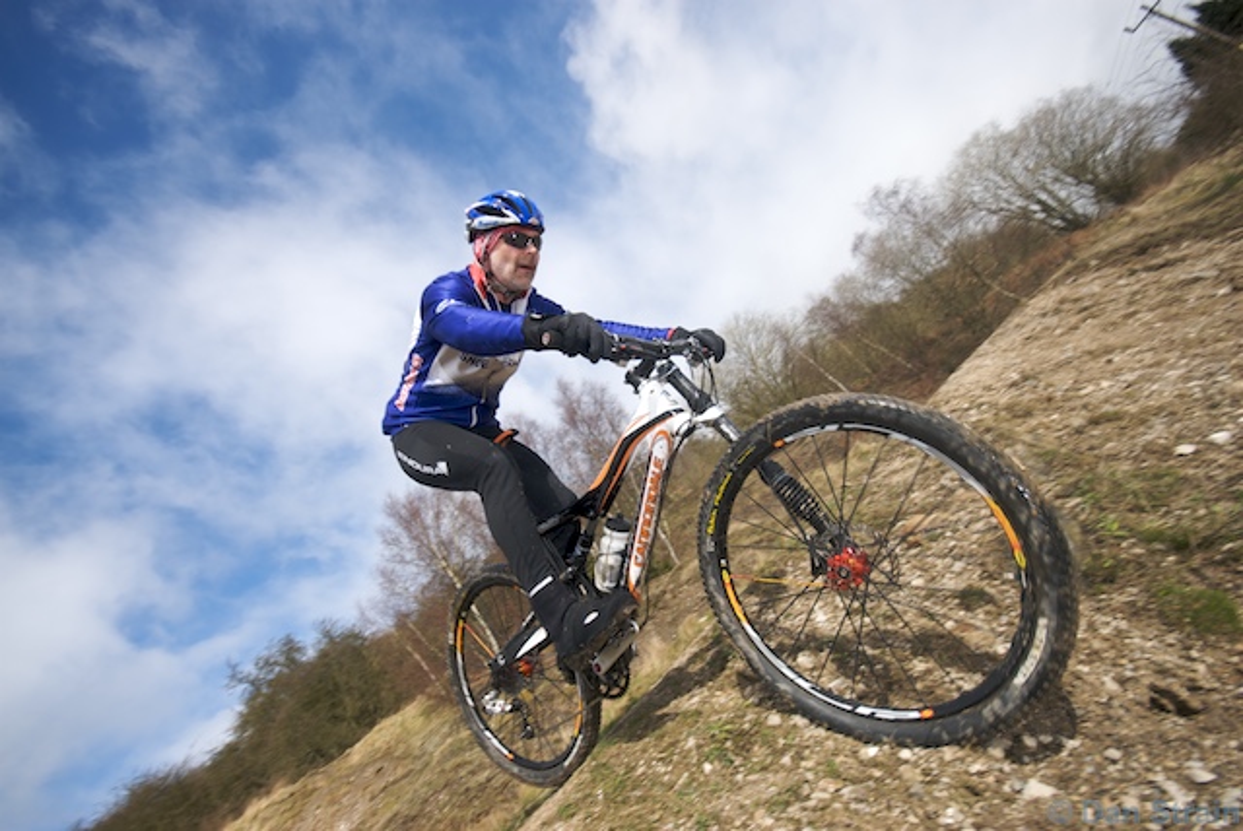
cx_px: 622
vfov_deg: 77.4
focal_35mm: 15
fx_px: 518
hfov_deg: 100.3
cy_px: 416
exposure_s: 1/200
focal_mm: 10
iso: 100
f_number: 6.3
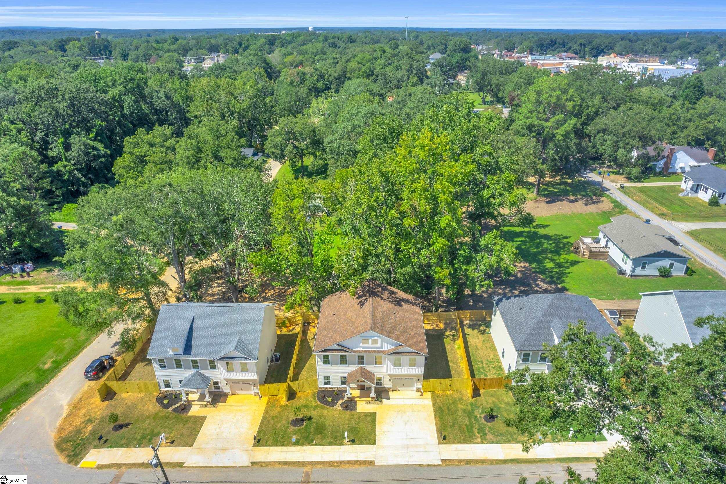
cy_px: 242
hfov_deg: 78.6
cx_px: 363
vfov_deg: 57.2
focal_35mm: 22
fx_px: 443
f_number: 2.8
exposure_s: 1/240
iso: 100
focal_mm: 8.38
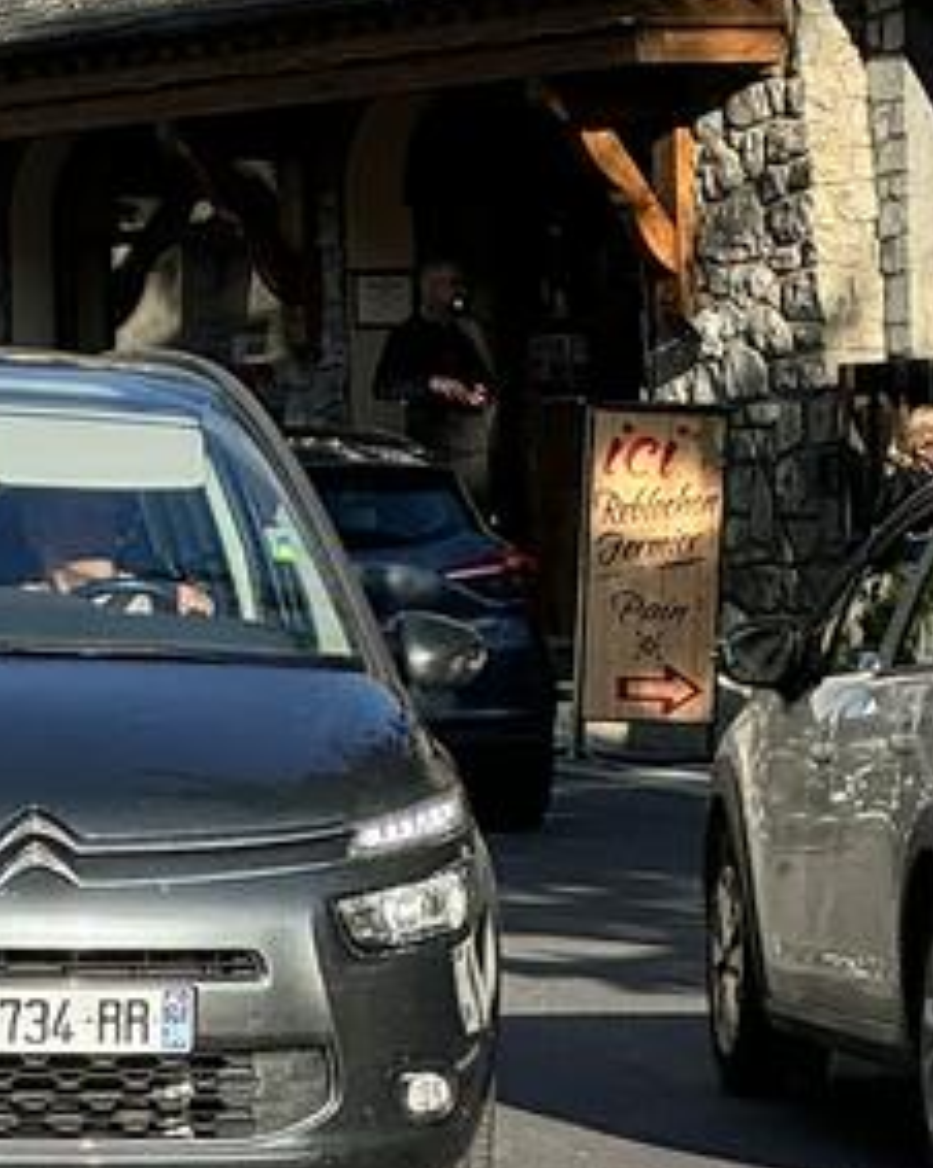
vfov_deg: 7.0
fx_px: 9468
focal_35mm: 274
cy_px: -376
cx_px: 419
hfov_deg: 5.6
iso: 25
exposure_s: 1/412
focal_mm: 9
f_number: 2.8
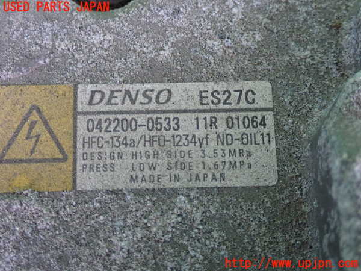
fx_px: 699
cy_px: 136
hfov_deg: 29.0
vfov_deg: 21.9
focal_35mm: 67
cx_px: 180
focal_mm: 11.88
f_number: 3.8
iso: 800
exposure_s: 1/20
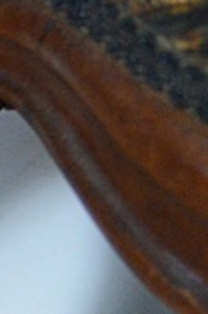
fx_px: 1648
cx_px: -526
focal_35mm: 190
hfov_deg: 6.3
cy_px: 320
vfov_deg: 10.7
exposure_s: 1/60
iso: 1600
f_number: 3.8
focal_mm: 23
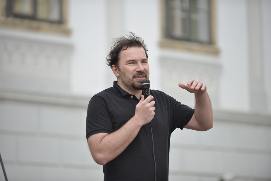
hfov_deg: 14.6
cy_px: 90
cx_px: 136
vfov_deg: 9.8
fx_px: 1054
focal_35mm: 140
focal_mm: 140
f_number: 3.5
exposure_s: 1/800
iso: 200
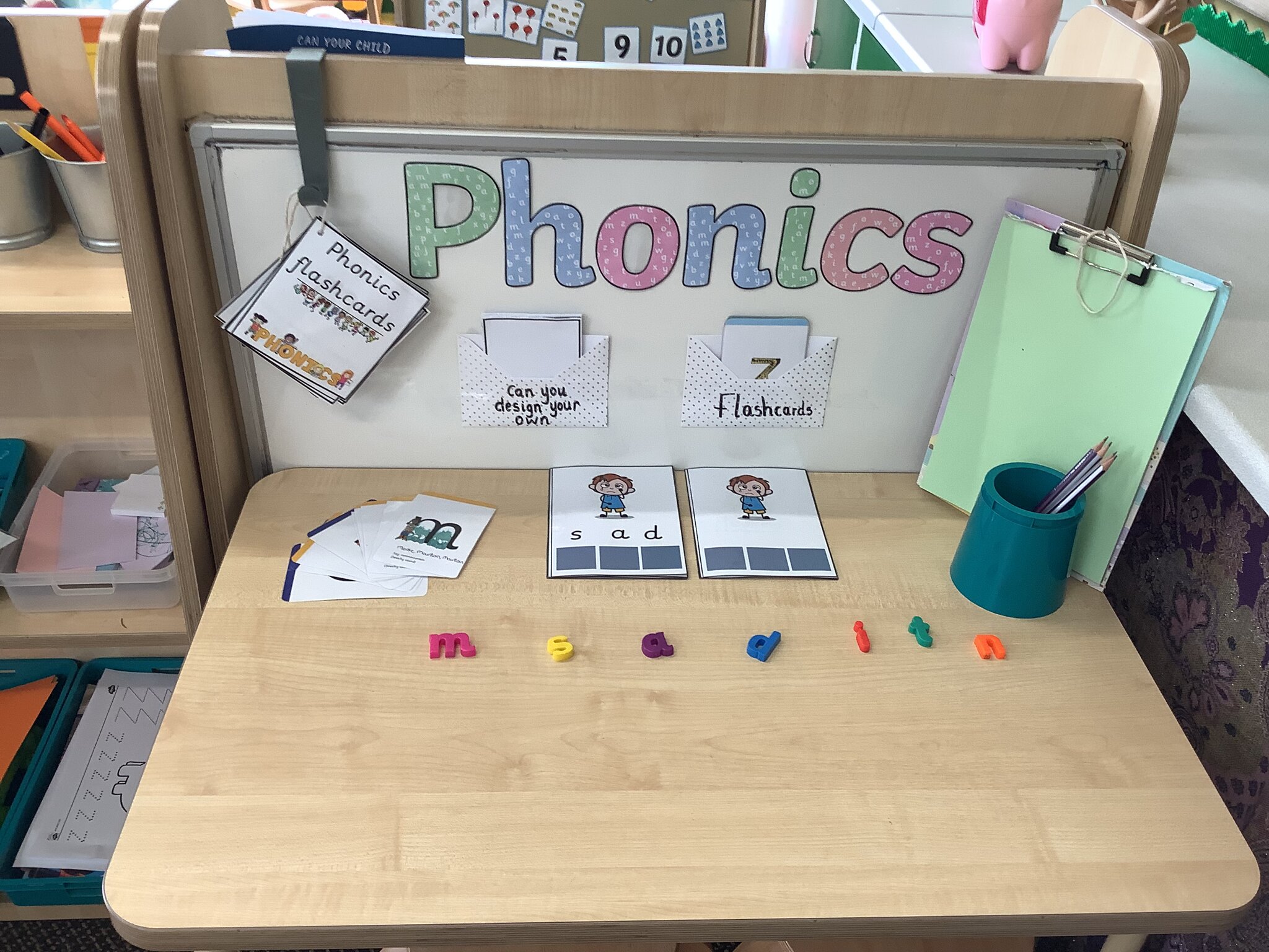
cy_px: 476
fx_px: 1136
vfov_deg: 45.4
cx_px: 634
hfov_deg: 58.4
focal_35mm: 31
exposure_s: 1/50
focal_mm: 3.3
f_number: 2.4
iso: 64
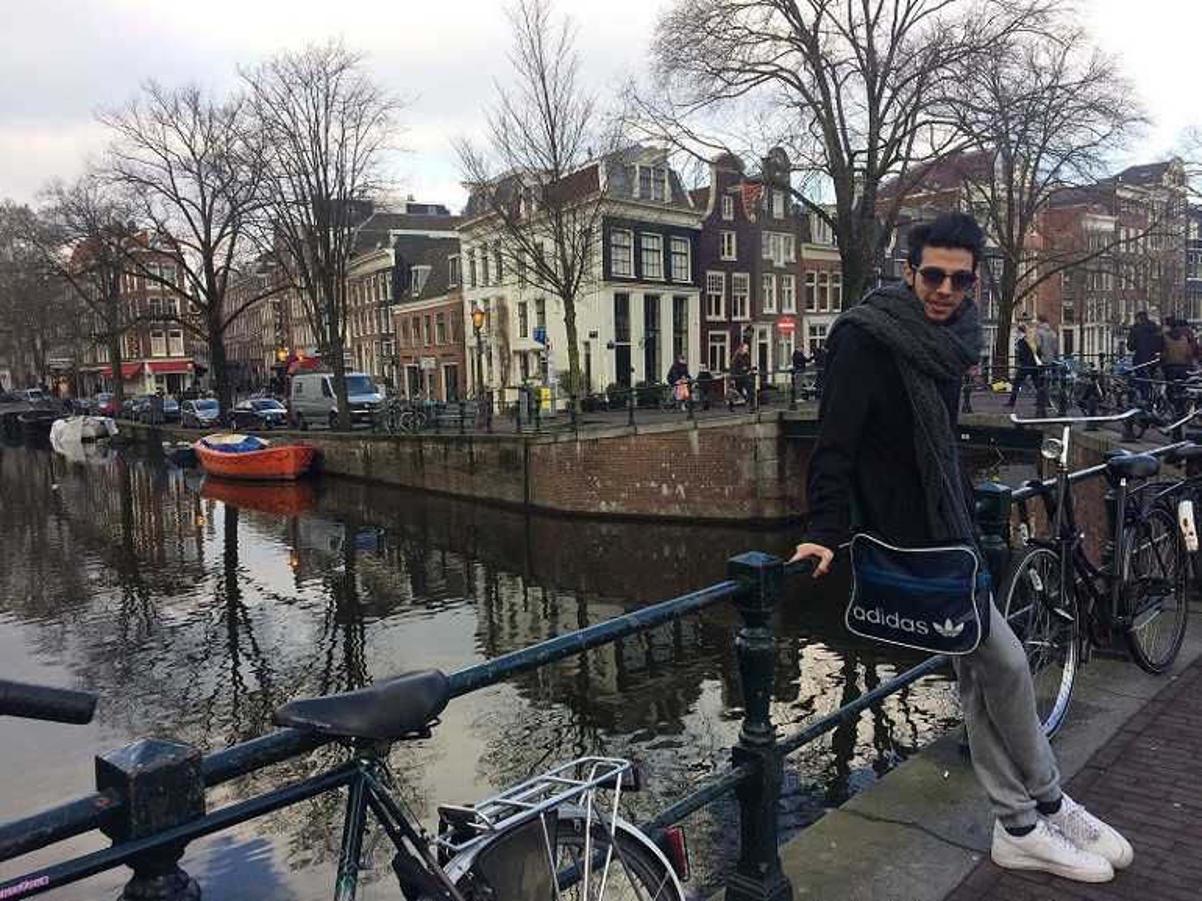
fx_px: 1007
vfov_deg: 48.2
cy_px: 450
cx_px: 601
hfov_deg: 61.7
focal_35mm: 29
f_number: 2.2
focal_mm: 4.15
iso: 32
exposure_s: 1/507
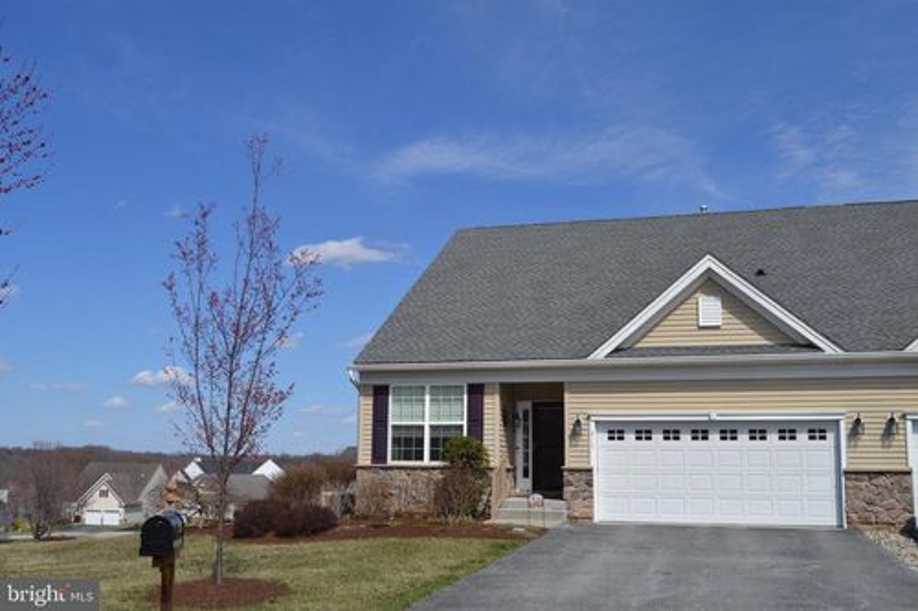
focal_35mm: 34
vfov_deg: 38.3
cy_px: 306
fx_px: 879
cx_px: 459
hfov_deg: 55.1
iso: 100
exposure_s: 1/320
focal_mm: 23
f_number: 9
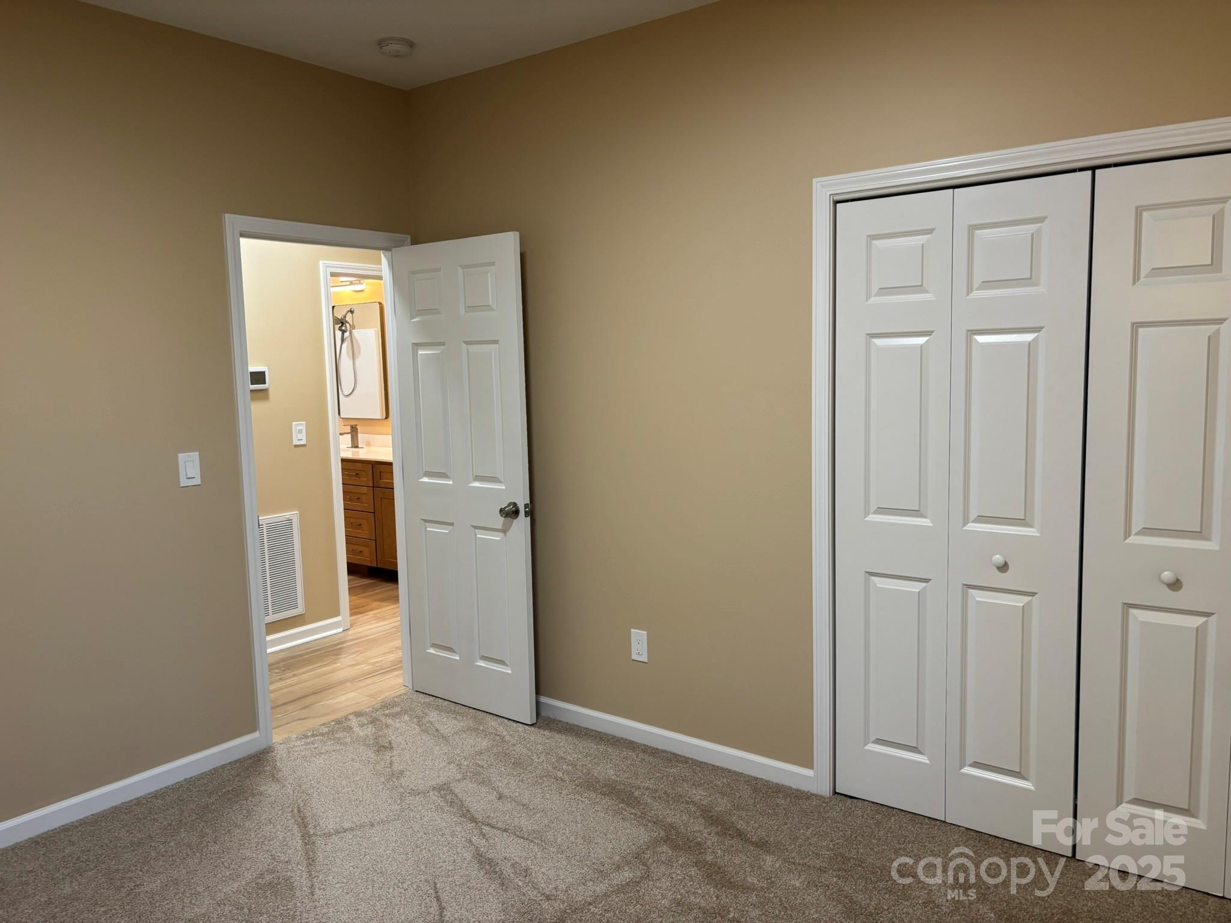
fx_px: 925
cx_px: 616
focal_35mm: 26
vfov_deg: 53.1
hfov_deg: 67.3
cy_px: 462
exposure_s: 1/60
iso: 100
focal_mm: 5.96
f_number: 1.6
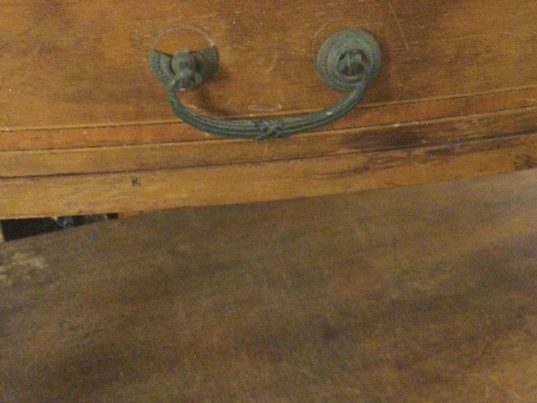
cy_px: 131
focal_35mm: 46
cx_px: 269
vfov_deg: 31.2
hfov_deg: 41.2
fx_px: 714
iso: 800
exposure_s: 1/17
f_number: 2.4
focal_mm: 3.3
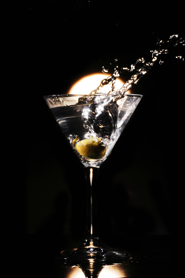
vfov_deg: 22.6
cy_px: 139
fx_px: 695
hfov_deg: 15.2
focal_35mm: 90
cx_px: 92
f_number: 32
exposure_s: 1/160
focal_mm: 60
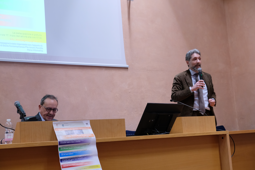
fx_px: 397
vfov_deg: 24.2
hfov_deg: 35.6
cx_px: 128
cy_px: 85
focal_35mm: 56
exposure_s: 1/26
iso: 1600
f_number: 5
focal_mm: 37.4
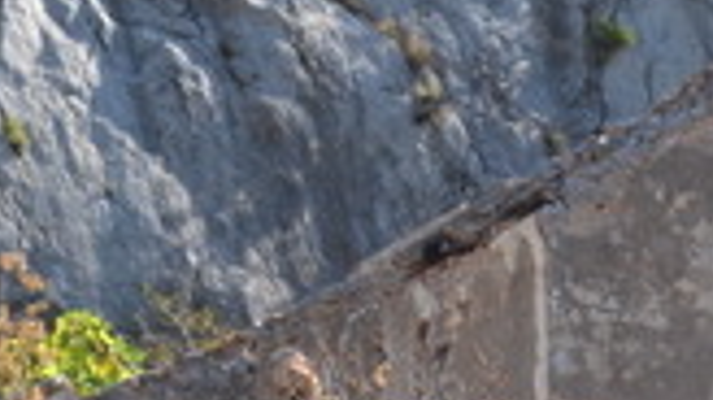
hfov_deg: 14.1
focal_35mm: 153
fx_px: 2891
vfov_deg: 7.9
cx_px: 304
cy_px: 87
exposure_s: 1/250
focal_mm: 20
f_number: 5.6
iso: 140
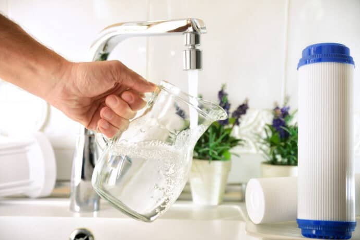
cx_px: 178
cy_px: 122
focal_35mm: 61
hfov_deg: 32.9
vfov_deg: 22.2
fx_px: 610
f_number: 4.5
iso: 64
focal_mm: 60
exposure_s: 1/160
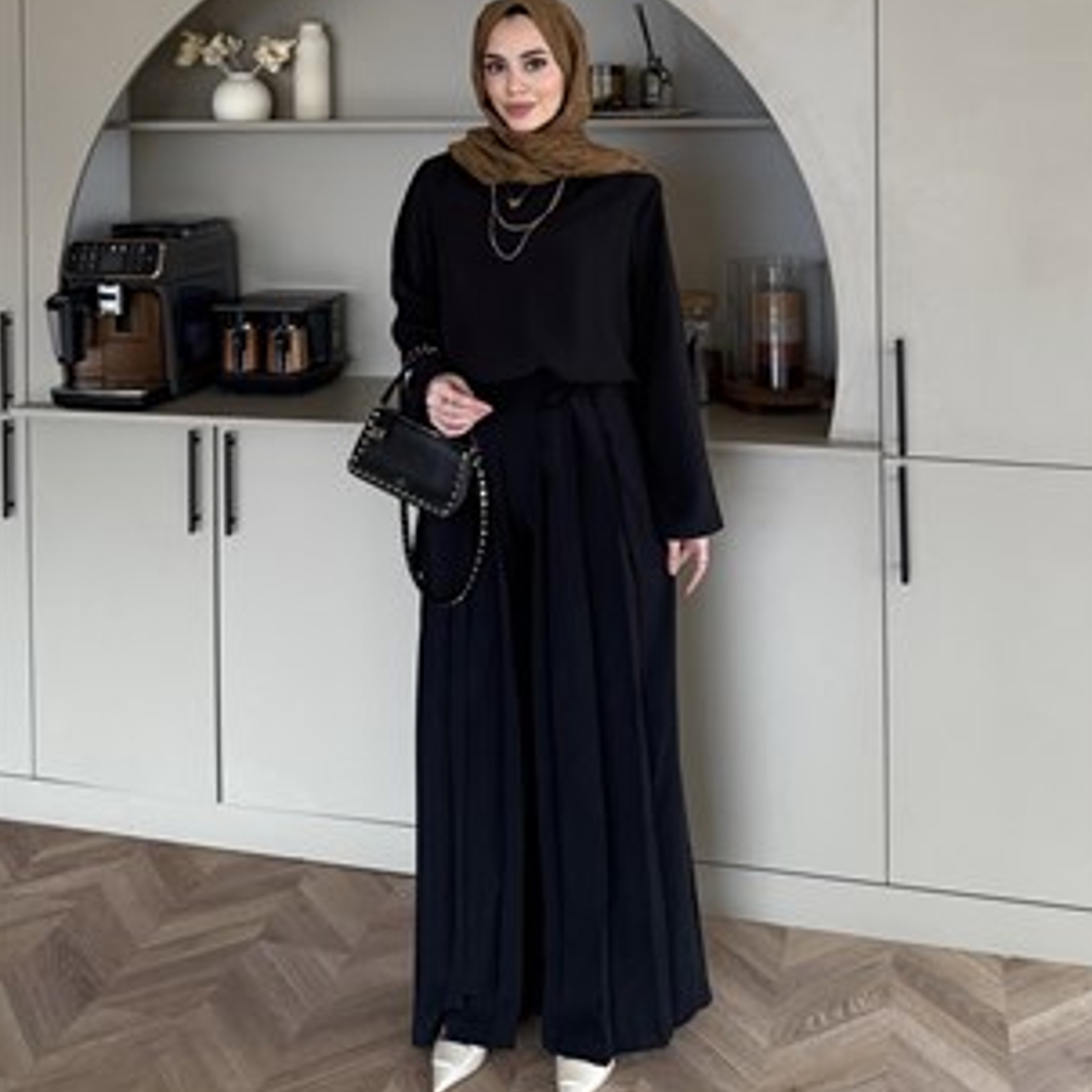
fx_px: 1035
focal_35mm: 29
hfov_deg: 55.6
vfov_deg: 54.9
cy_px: 403
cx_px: 546
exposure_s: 1/80
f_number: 1.78
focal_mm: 6.76
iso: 200
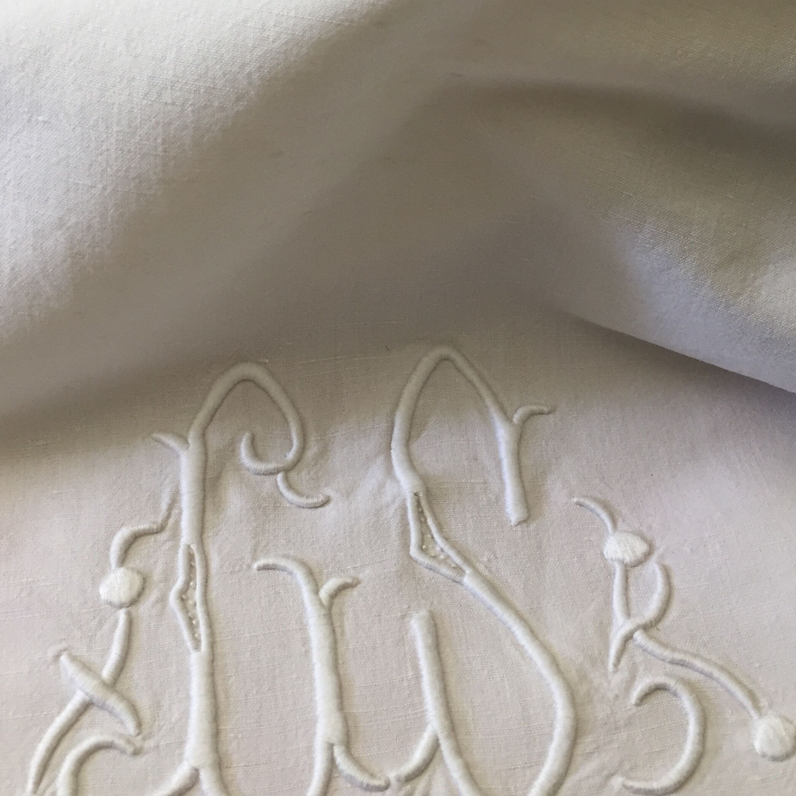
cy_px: 339
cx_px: 396
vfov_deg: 41.8
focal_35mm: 40
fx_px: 1041
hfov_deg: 41.9
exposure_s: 1/33
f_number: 2.2
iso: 64
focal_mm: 4.15
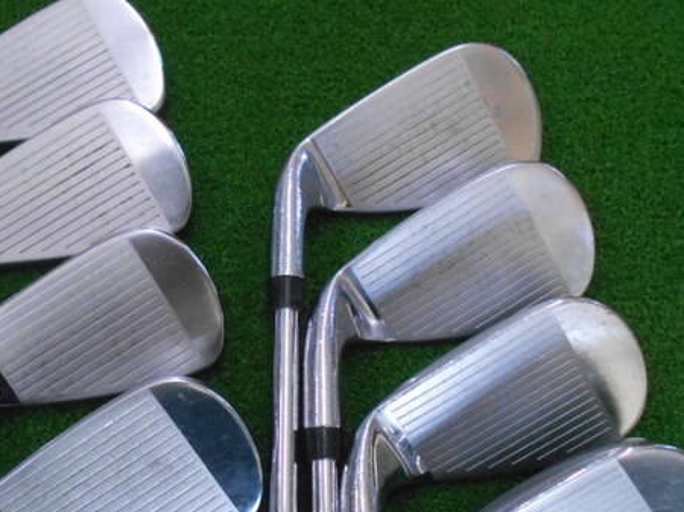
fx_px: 731
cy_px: 316
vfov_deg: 38.4
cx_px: 263
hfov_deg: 49.7
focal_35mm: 37
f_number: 3.2
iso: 800
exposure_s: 1/250
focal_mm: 4.6
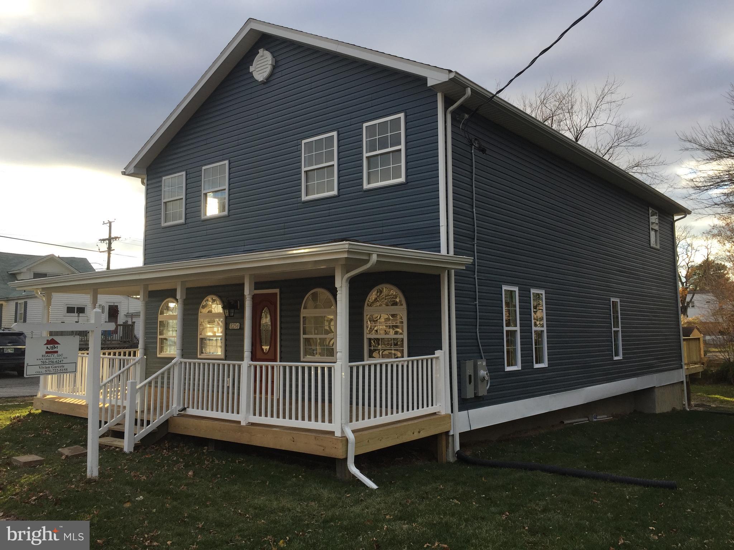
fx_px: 615
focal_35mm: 29
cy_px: 275
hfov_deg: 61.7
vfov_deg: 48.2
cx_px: 367
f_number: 2.2
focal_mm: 4.15
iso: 32
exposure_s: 1/395
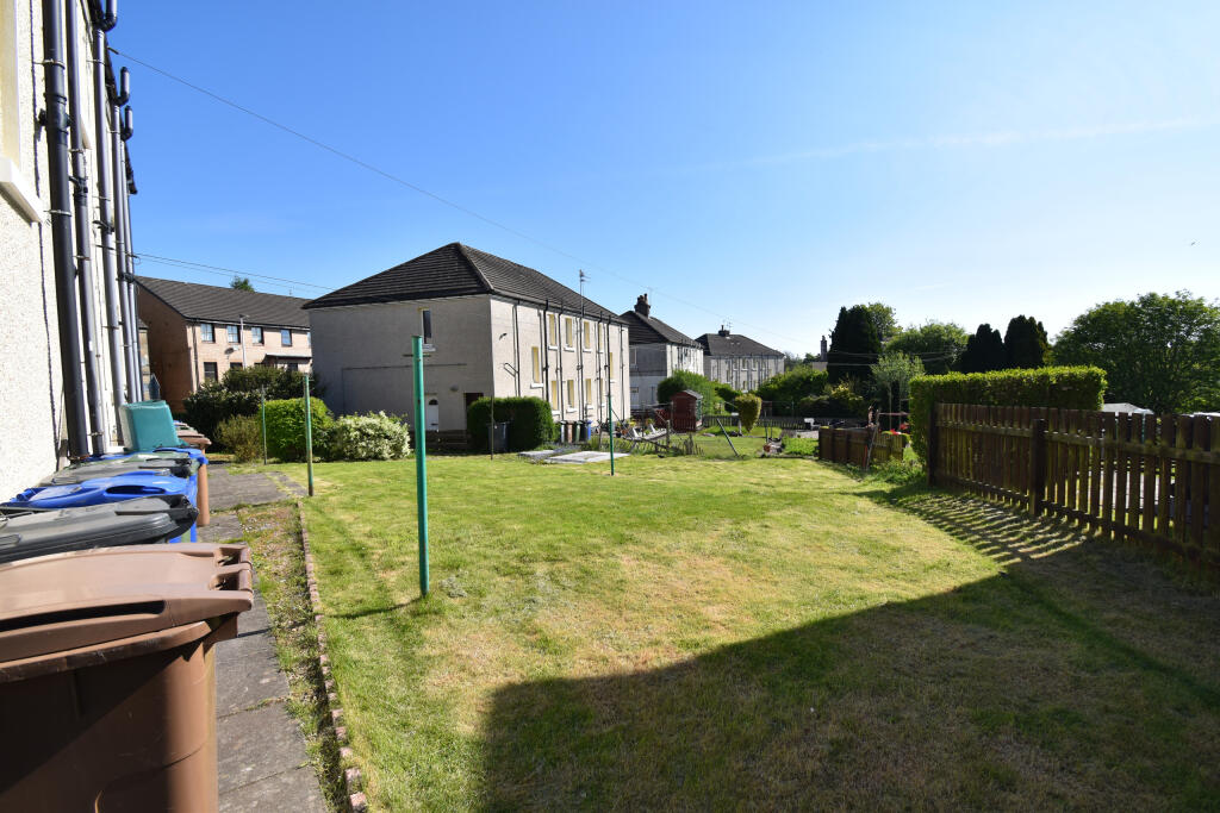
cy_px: 406
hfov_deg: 100.4
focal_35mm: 15
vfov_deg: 77.3
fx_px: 508
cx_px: 610
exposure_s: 1/250
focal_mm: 10
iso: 100
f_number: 8
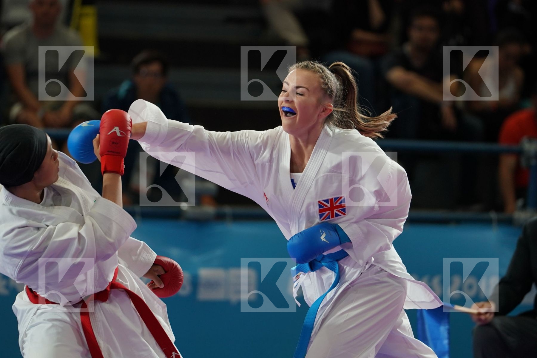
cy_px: 179
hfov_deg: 6.9
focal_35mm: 300
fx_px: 4475
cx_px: 268
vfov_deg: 4.6
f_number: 2.8
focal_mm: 200
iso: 1000
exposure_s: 1/1000
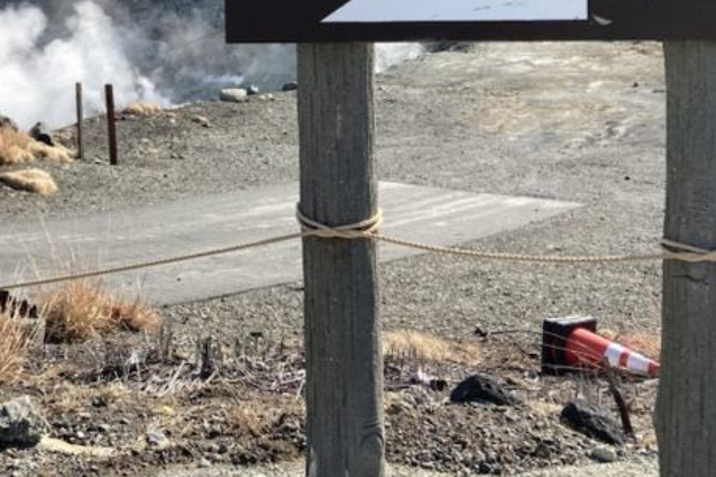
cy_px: -19
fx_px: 1293
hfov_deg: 30.0
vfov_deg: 20.2
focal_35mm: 65
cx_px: 109
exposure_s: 1/1715
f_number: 1.8
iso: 20
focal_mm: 3.99
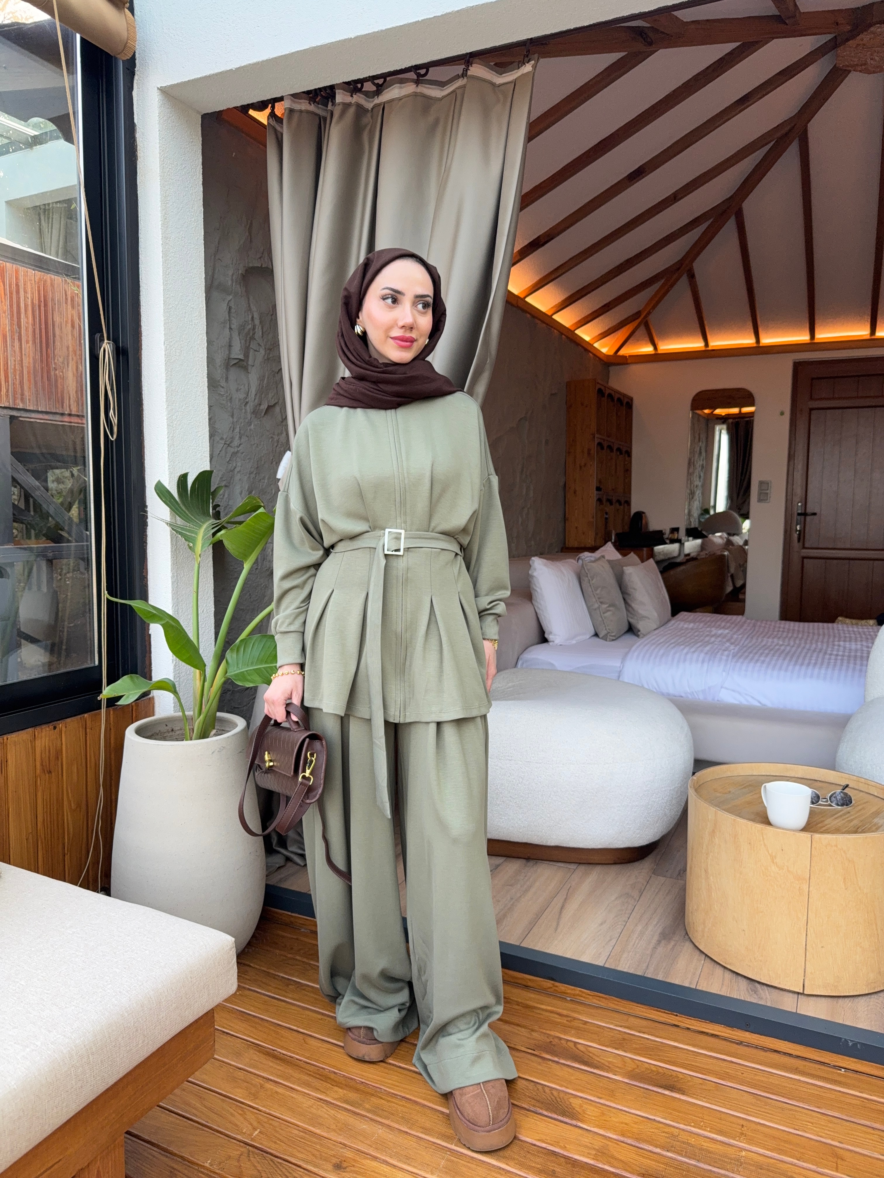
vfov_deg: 71.6
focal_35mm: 24
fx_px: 817
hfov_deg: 56.8
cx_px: 442
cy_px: 589
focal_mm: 6.76
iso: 100
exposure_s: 1/100
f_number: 1.78
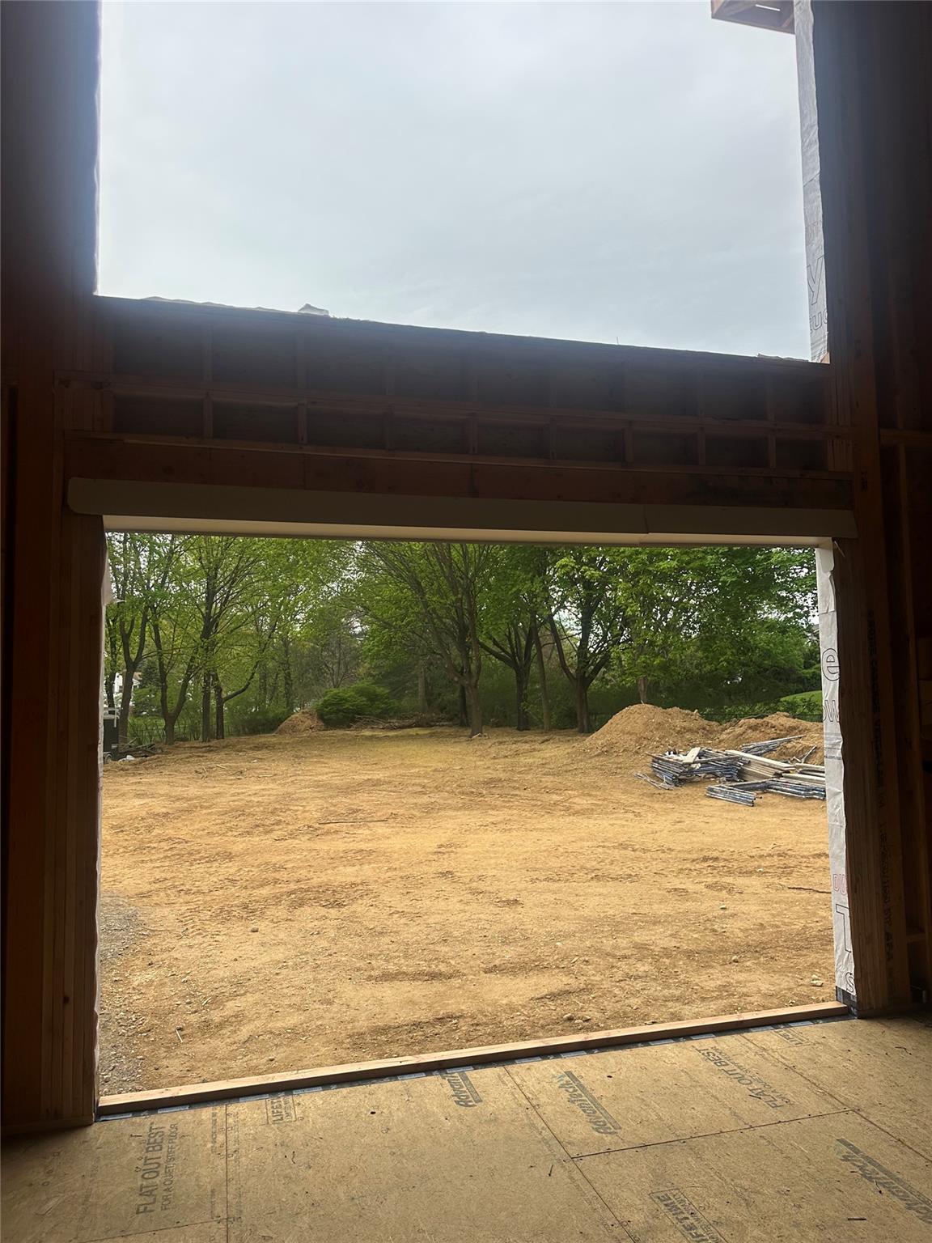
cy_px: 622
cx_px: 466
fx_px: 862
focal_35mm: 24
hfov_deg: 56.8
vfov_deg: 71.6
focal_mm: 6.86
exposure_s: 1/694
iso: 80
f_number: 1.78
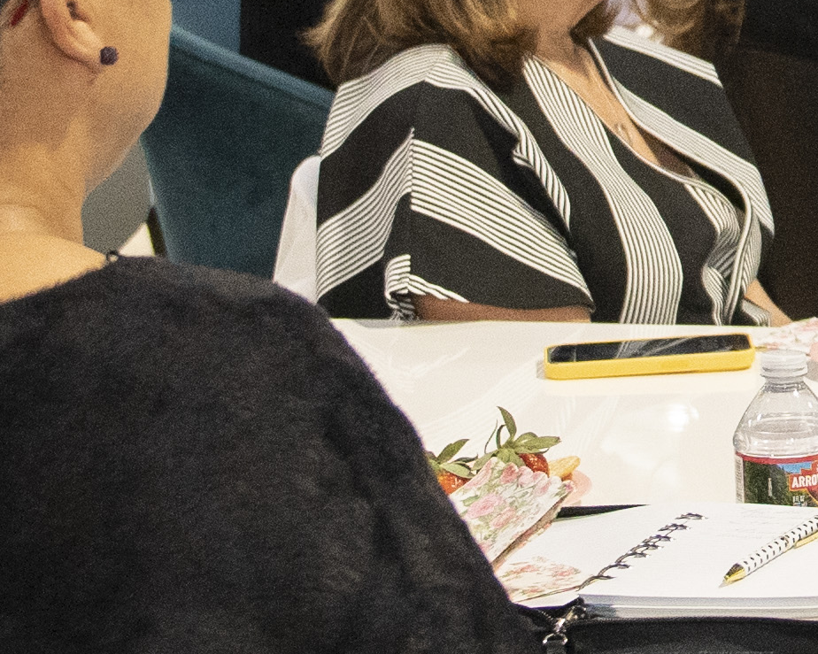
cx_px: 1275
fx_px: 4575
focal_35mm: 189
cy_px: -247
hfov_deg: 9.9
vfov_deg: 8.1
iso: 4000
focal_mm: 31
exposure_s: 1/160
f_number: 2.8
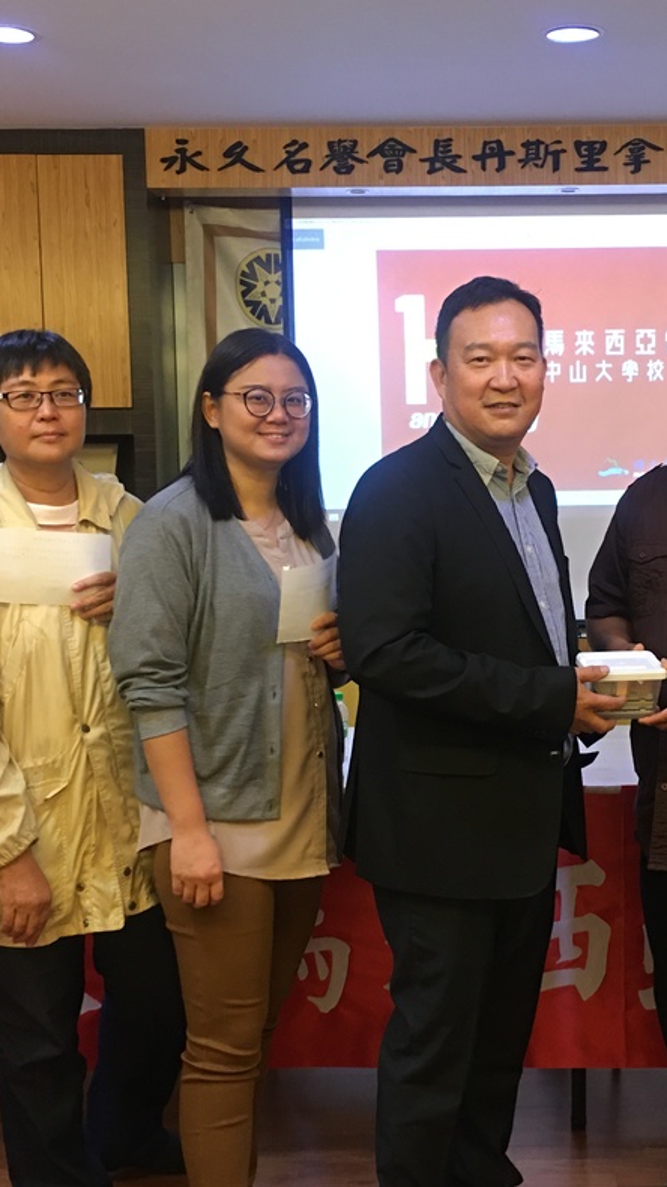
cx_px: 500
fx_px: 1510
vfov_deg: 42.9
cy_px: 627
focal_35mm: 48
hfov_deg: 24.6
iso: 80
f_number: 2.2
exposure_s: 1/10
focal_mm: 4.15
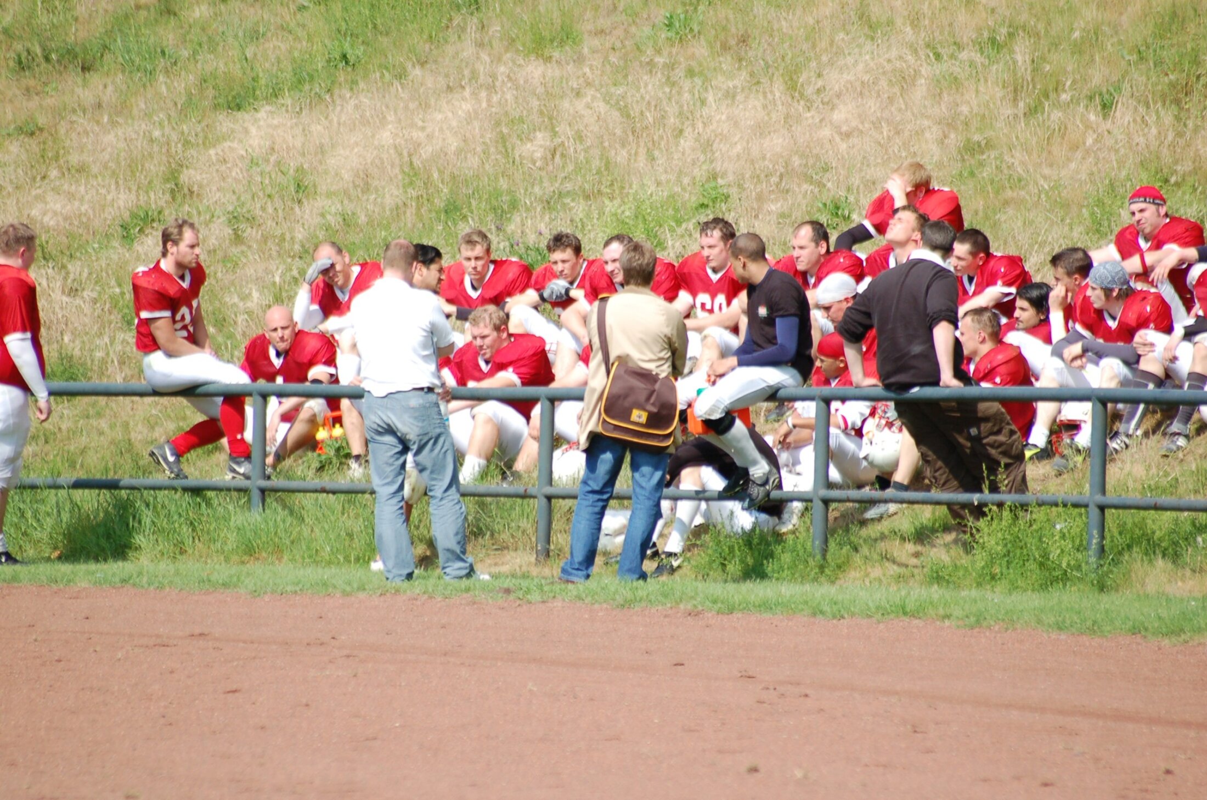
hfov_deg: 6.3
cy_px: 400
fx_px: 11043
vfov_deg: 4.1
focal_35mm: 330
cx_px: 604
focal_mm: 220
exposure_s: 1/1250
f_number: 5.3
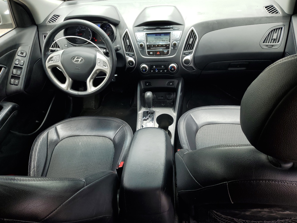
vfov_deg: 53.1
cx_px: 148
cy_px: 112
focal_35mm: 26
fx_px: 223
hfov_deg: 67.3
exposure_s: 1/286
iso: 50
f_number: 1.5
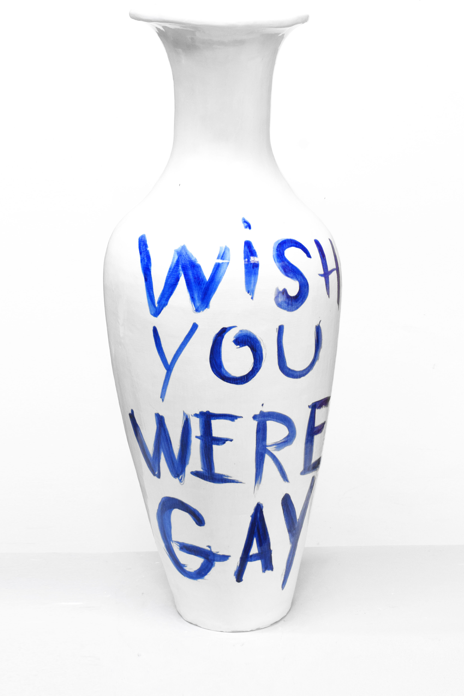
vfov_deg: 30.4
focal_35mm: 66
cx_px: 224
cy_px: 267
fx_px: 1276
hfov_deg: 20.6
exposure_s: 1/5
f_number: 13
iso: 800
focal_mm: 34
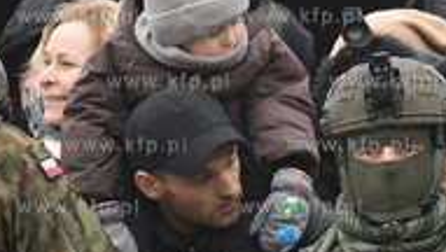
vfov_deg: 1.4
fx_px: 10503
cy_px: 113
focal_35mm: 887
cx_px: 250
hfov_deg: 2.4
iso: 12800
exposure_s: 1/3200
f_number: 5.6
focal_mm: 270
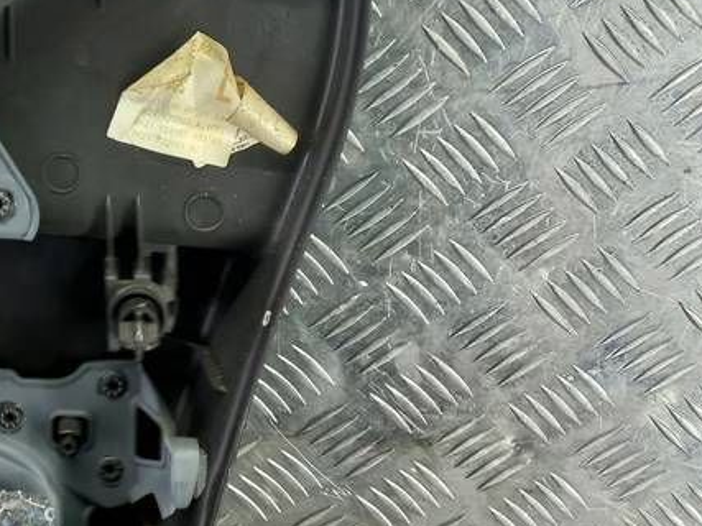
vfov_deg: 24.1
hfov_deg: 30.7
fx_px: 1216
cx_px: 66
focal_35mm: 60
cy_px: 113
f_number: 1.8
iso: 80
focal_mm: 4.6
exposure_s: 1/50
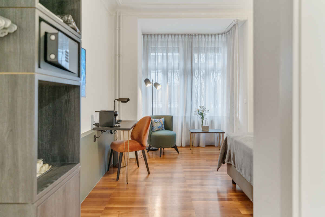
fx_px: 217
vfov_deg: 53.1
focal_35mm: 24
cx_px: 162
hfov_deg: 73.7
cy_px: 108
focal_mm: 24
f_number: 2.8
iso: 1250
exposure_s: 1/160
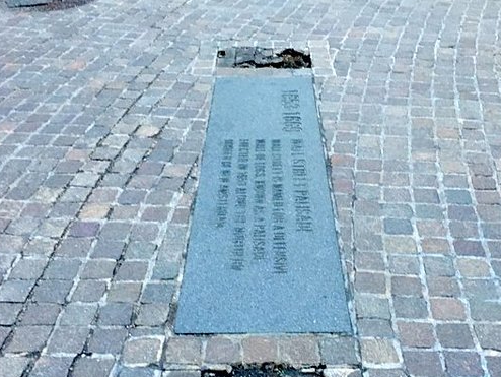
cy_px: 221
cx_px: 273
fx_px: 637
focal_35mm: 44
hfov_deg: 42.9
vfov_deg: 32.8
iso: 200
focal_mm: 4.15
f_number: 2.2
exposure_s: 1/15
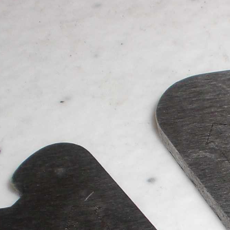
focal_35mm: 164
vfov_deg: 10.2
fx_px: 1233
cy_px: 390
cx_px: 459
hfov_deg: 9.9
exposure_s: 1/60
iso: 64
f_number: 5.6
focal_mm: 6.3
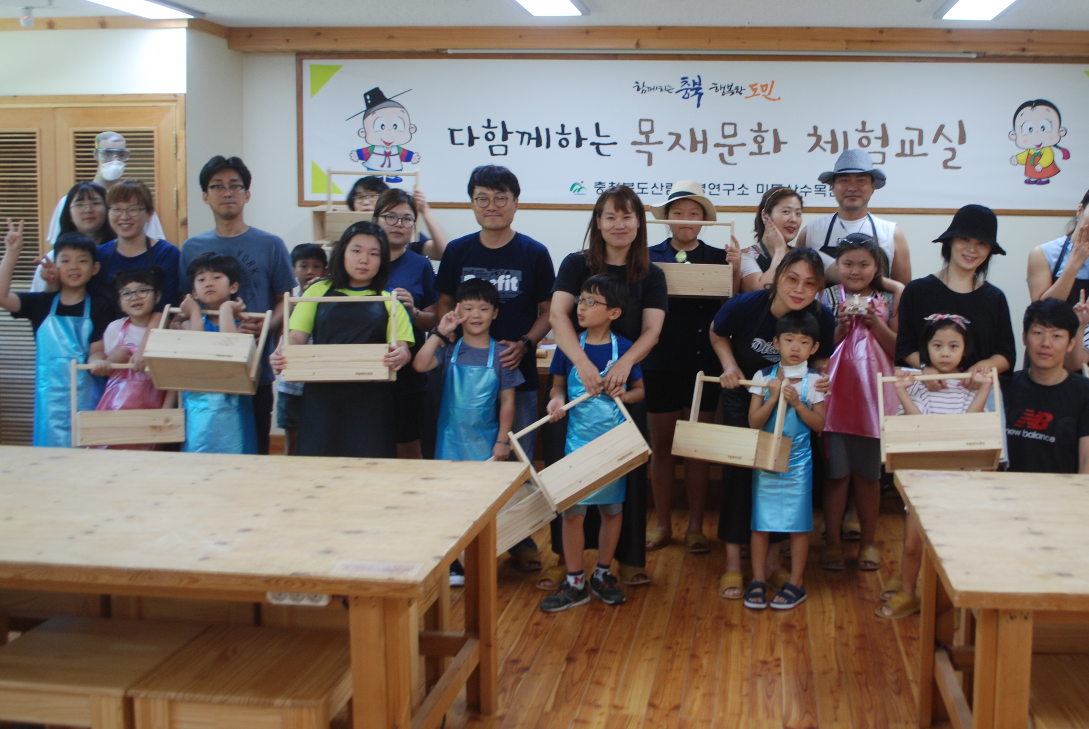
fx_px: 1151
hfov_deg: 50.1
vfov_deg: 35.0
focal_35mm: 38
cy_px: 286
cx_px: 692
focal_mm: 18
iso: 250
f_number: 3.5
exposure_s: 1/30
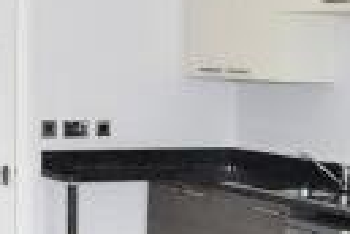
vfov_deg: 12.9
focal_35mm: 100
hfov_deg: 20.4
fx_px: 972
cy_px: 352
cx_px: 176
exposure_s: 1/100
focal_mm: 18
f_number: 5
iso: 800
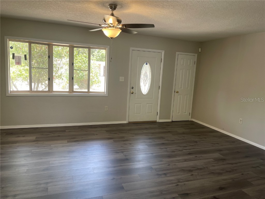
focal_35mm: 26
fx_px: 199
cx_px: 132
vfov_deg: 53.1
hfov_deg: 67.3
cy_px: 100
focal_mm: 5.1
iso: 100
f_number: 1.6
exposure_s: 1/121
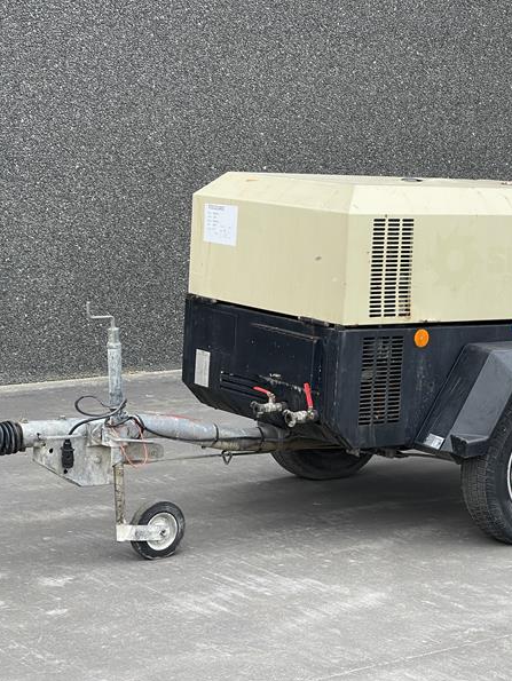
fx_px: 1694
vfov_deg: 22.7
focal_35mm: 86
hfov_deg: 17.2
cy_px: 341
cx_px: 322
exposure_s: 1/100
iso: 20
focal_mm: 7.5
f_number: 2.2
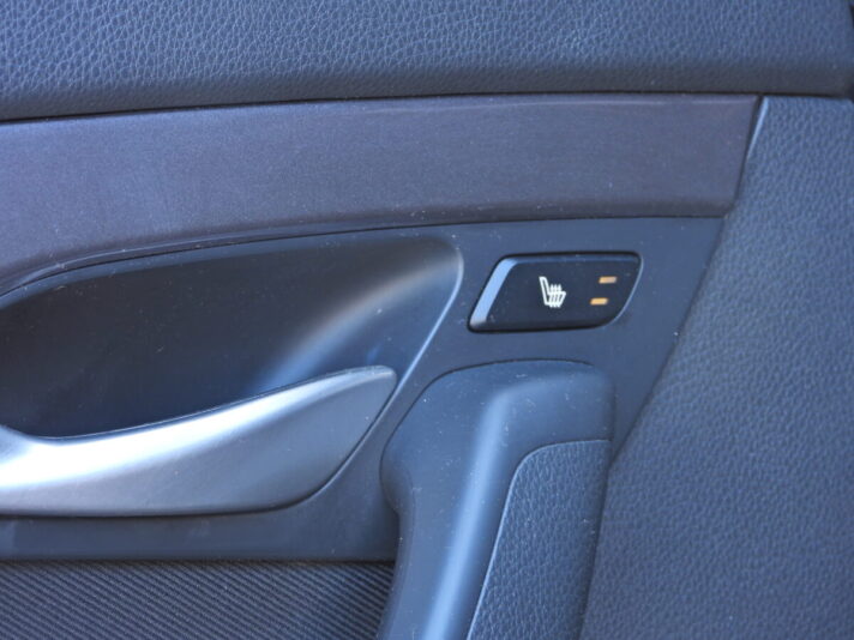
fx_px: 5304
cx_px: 427
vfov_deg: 6.9
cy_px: 320
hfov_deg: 9.2
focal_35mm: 215
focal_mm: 38.6
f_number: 4.5
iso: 100
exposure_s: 1/15
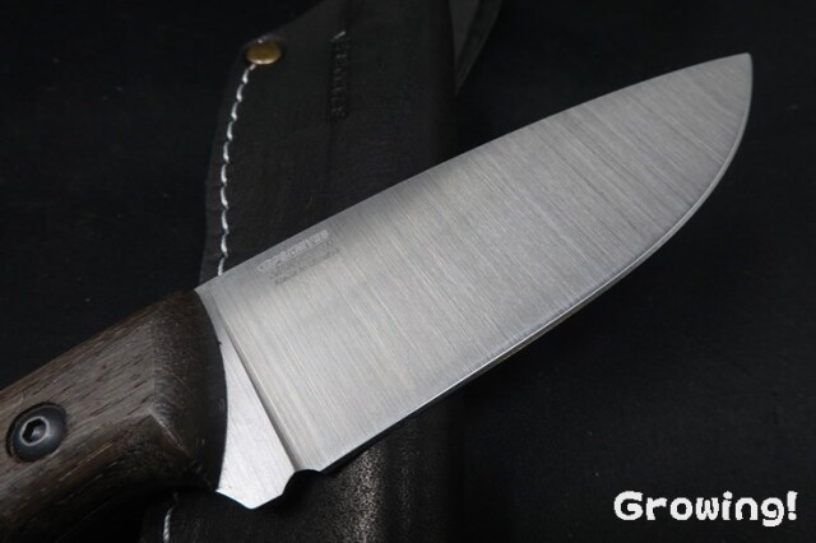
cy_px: 272
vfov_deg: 53.1
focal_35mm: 24
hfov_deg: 73.8
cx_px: 408
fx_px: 544
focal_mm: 9
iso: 320
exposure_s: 1/30
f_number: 8
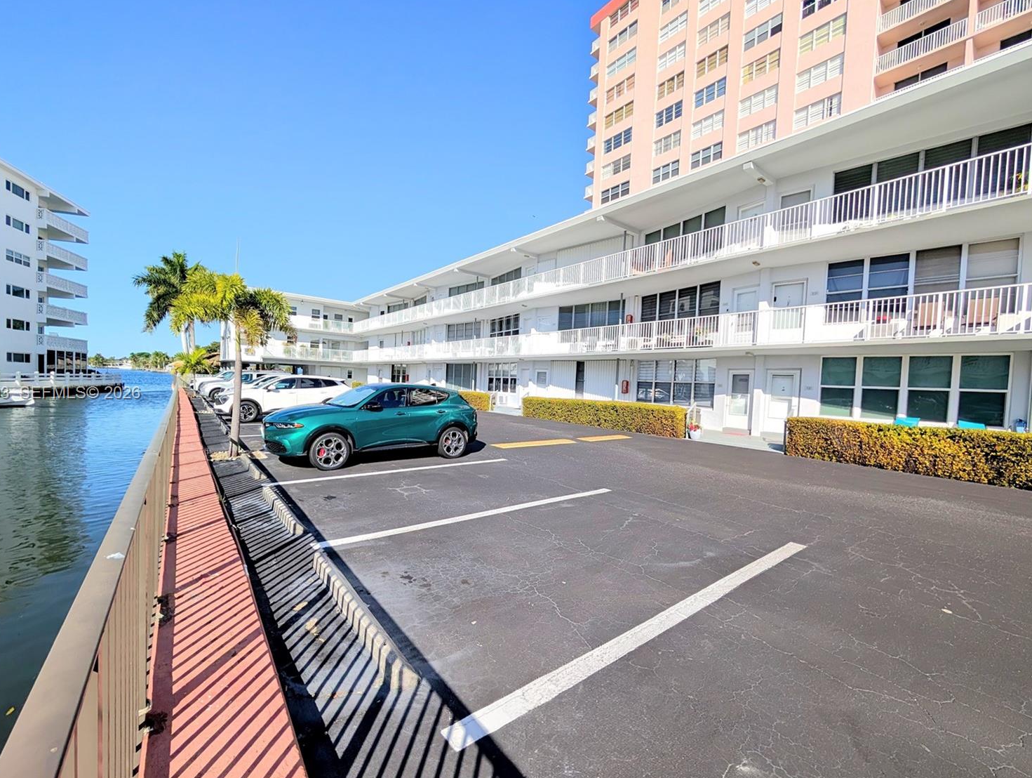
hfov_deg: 105.9
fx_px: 388
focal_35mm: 13
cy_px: 394
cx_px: 481
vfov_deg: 90.1
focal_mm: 2.02
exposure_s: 1/4878
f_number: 1.7
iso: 62
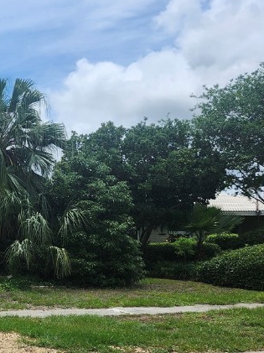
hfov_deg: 22.5
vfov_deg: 34.4
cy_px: 193
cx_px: -103
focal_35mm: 56
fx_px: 570
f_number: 1.8
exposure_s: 1/2607
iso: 25
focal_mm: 5.54
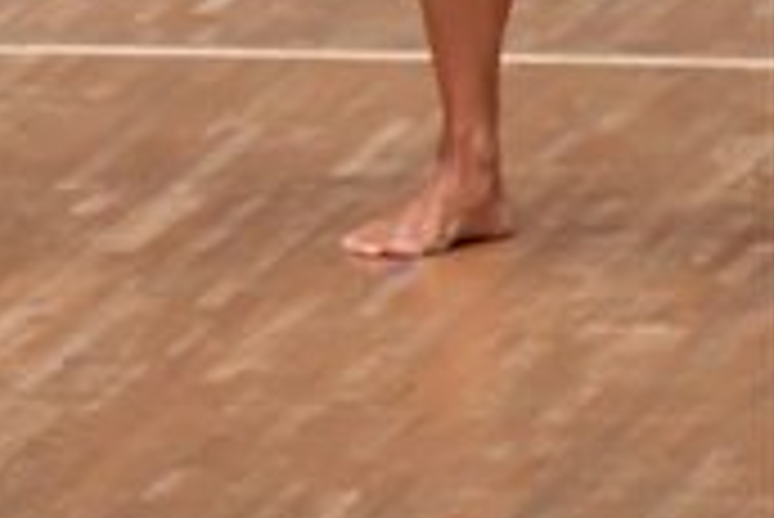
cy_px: -486
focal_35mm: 1147
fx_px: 24681
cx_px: -965
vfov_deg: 1.2
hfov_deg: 1.8
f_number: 5.6
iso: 6400
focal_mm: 170
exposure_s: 1/400
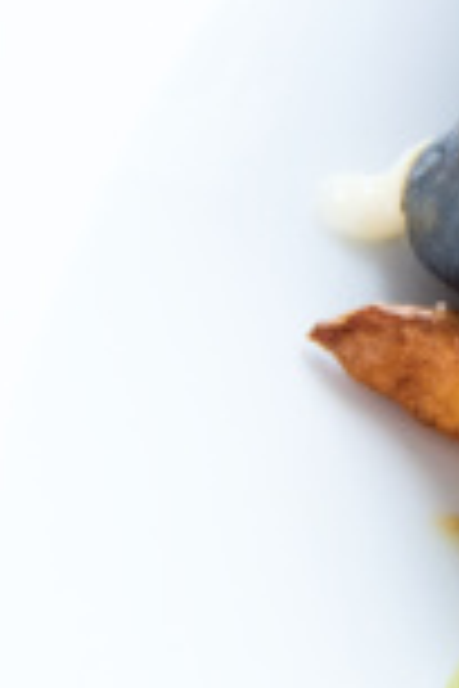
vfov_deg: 4.1
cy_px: -2
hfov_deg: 2.7
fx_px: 9638
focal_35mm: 504
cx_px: 1354
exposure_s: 1/2.5
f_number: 10
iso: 400
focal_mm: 55
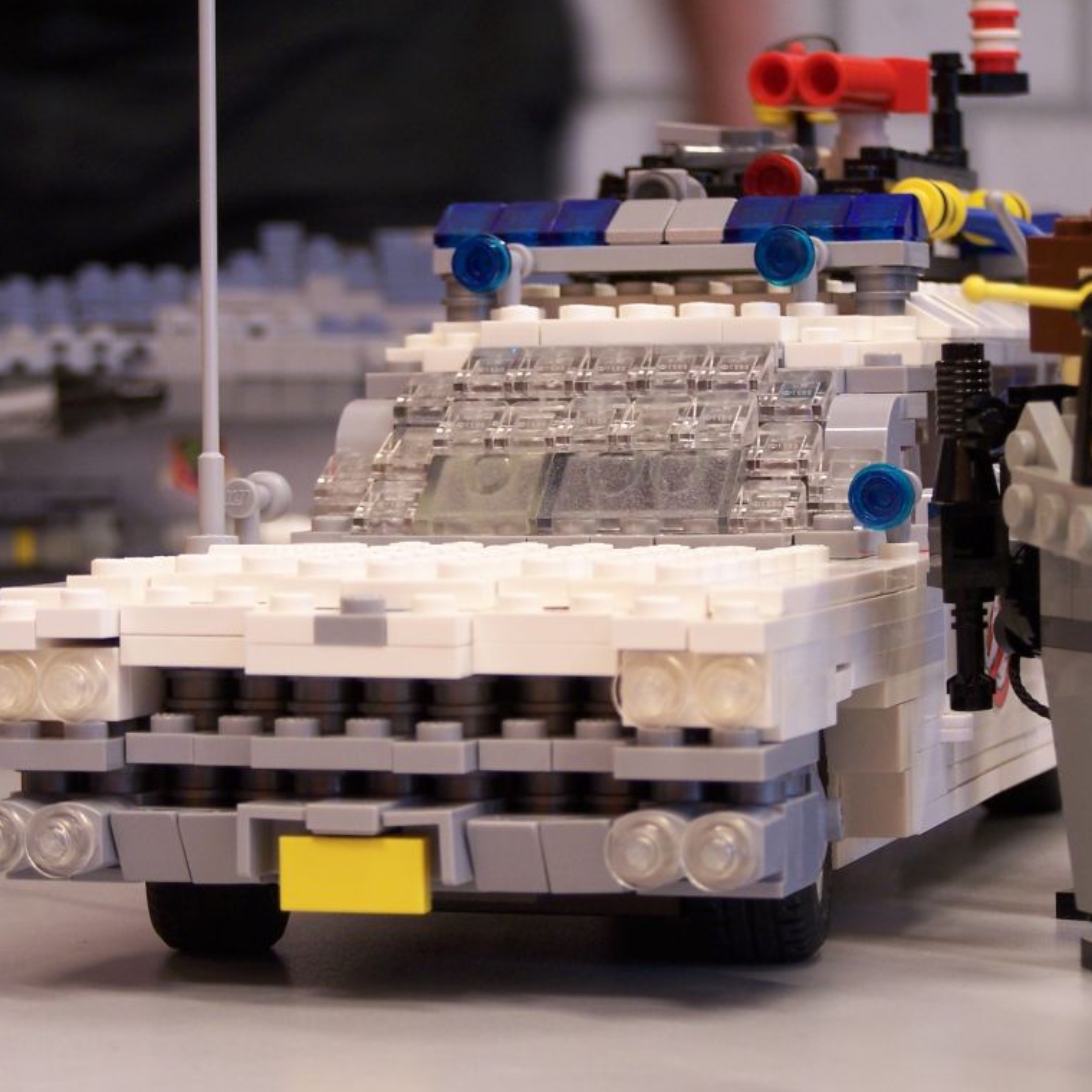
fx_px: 4461
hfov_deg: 14.0
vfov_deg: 14.0
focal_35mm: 125
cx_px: 503
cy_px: 545
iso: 80
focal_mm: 17.5
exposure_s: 1/8
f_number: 3.2
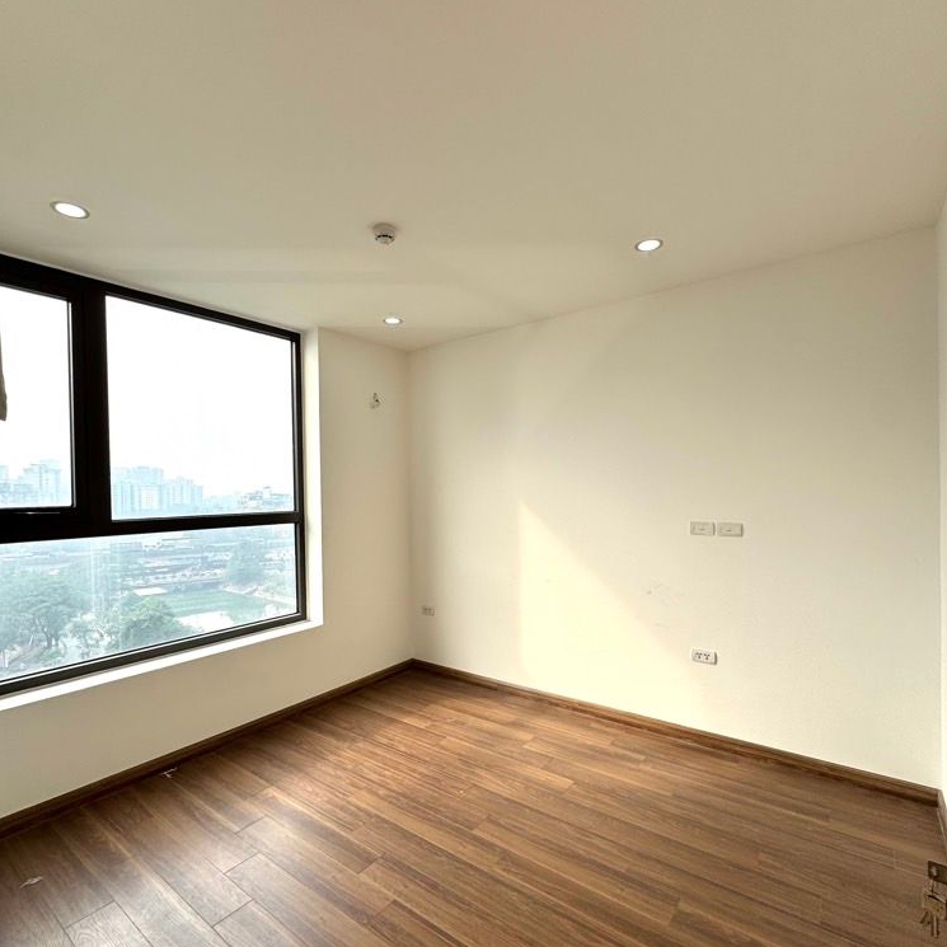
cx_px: 467
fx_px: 526
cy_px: 494
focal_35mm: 17
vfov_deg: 83.9
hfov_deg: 84.0
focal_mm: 2.22
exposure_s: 1/488
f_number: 2.2
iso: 40
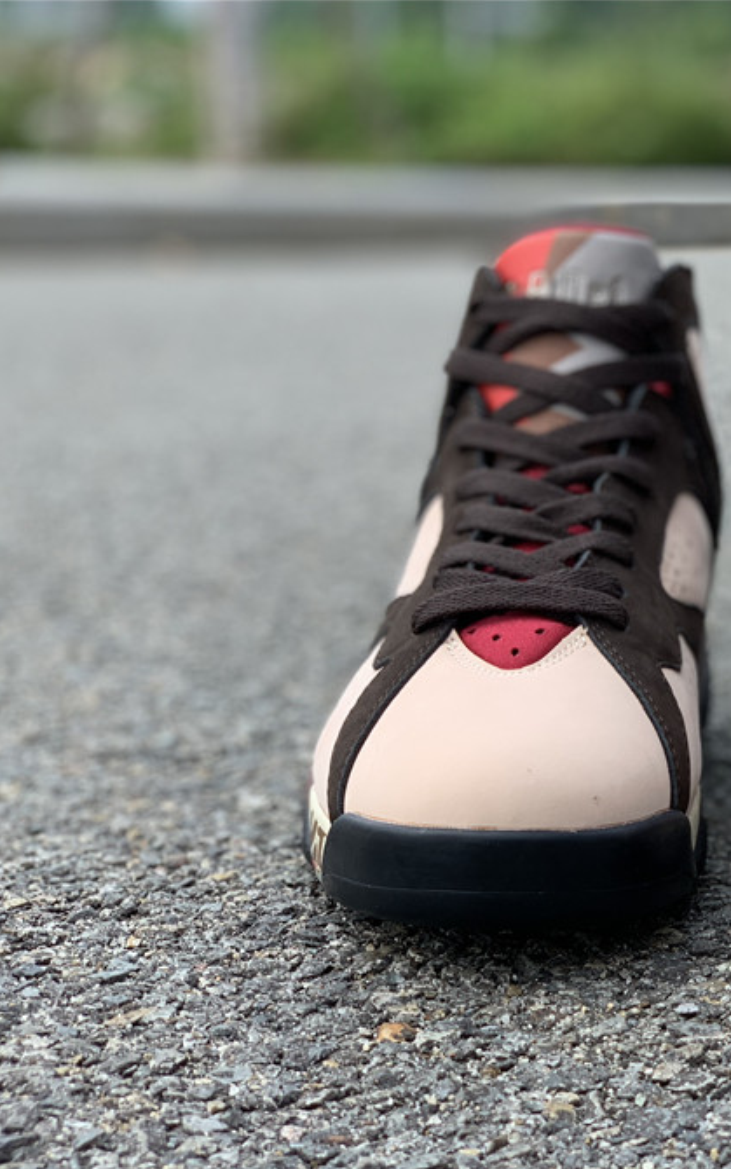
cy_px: 587
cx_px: 754
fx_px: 2358
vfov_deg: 27.8
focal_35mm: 74
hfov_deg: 17.2
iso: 16
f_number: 2.4
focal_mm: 6
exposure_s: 1/363
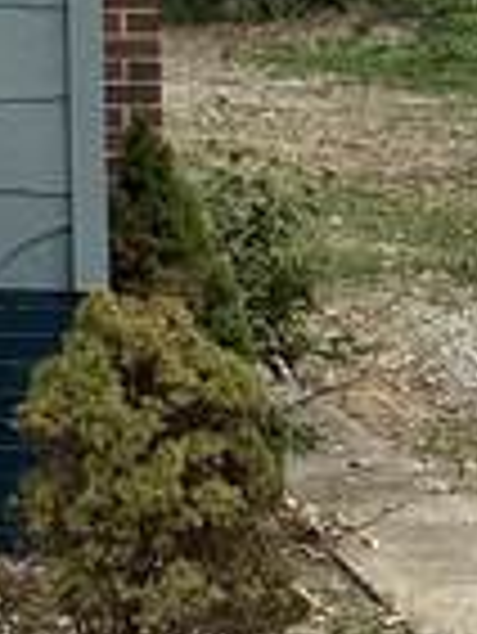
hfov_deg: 8.6
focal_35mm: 163
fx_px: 2990
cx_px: -522
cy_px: -337
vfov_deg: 11.6
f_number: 1.78
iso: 80
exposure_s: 1/3597
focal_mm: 6.86
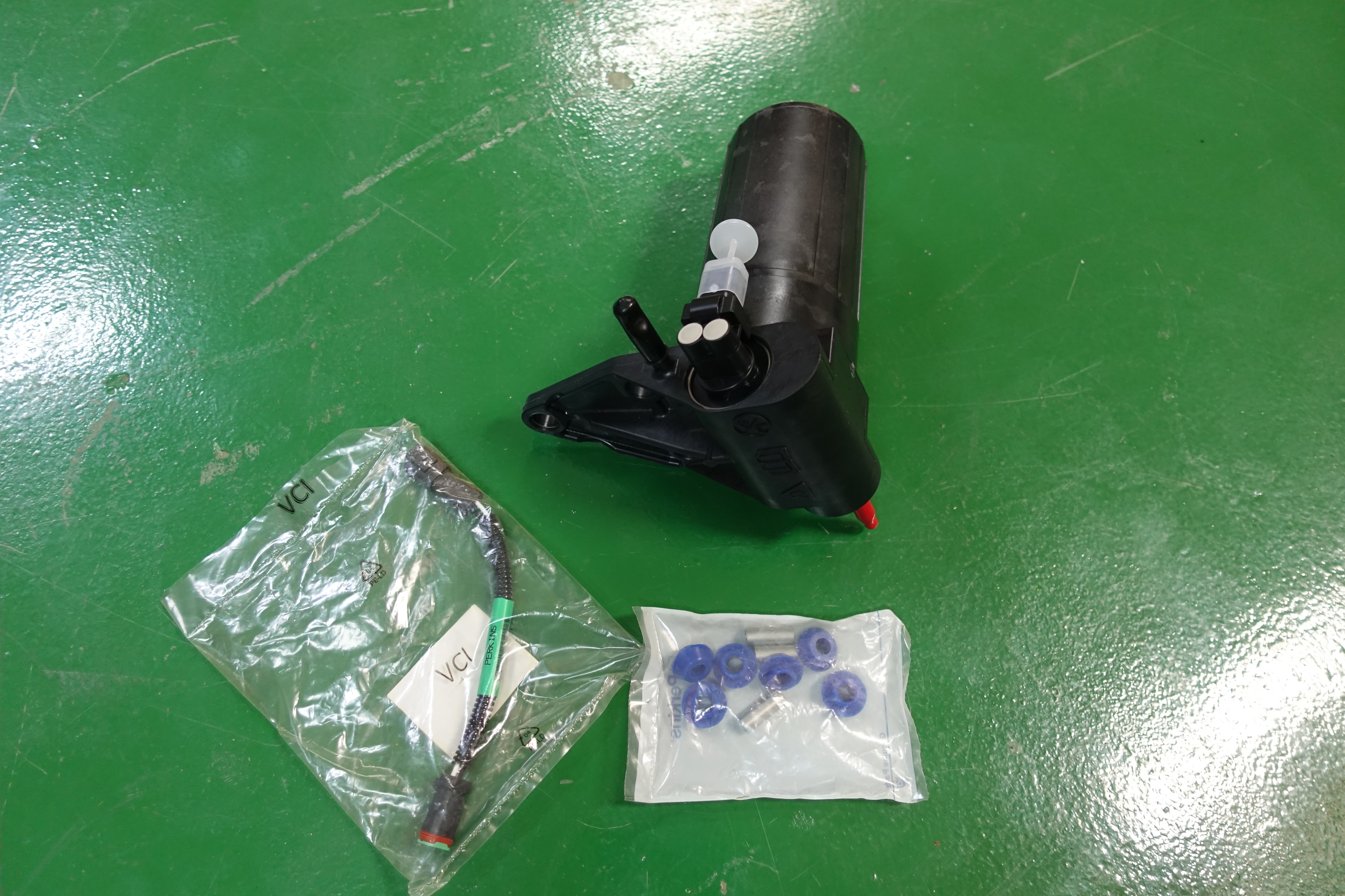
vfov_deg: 53.1
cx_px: 672
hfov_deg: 73.7
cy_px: 448
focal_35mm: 24
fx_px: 897
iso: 640
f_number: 1.8
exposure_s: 1/30
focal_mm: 8.8
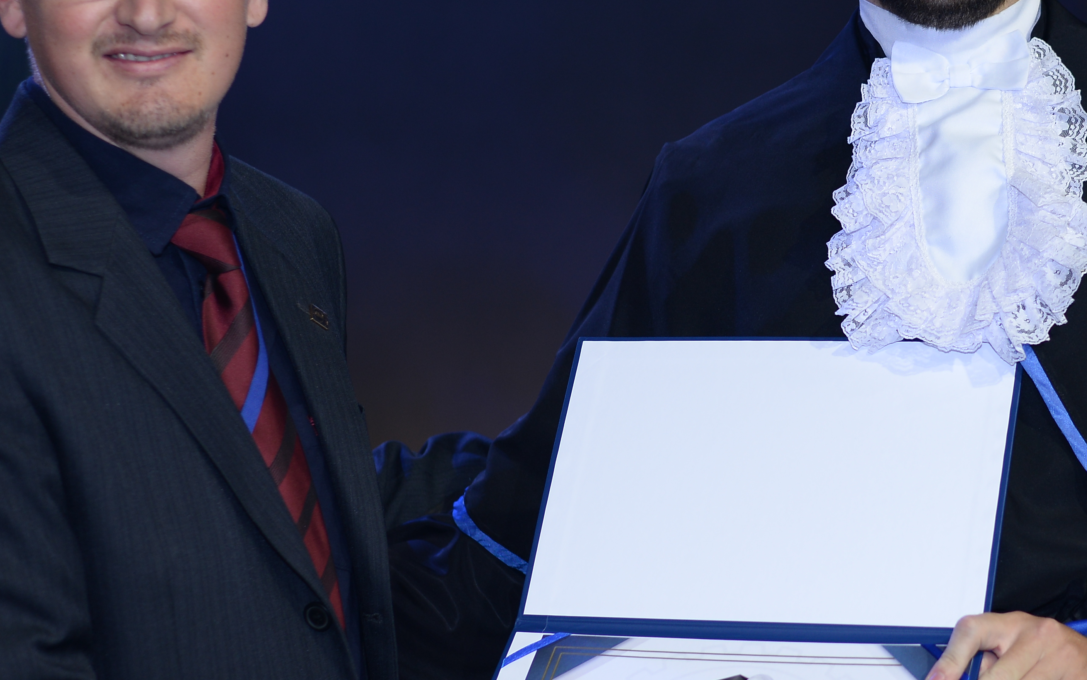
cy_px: 285
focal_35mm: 109
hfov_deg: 18.9
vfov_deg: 12.0
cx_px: 869
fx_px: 3229
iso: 200
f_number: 2.8
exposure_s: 1/160
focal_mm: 50
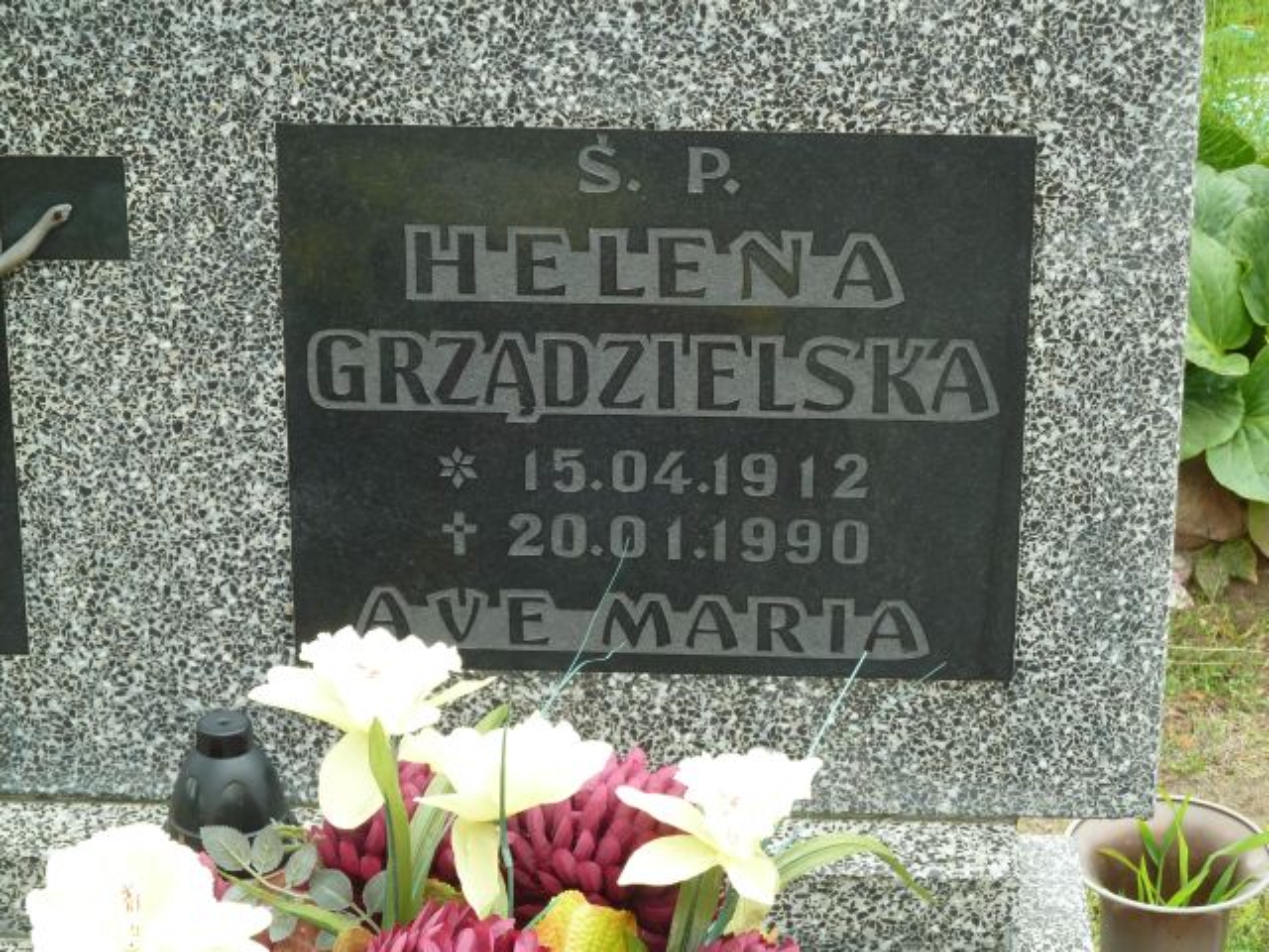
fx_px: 3813
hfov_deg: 18.9
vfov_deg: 14.2
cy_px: 476
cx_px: 634
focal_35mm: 104
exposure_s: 1/50
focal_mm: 17
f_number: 4.3
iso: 125
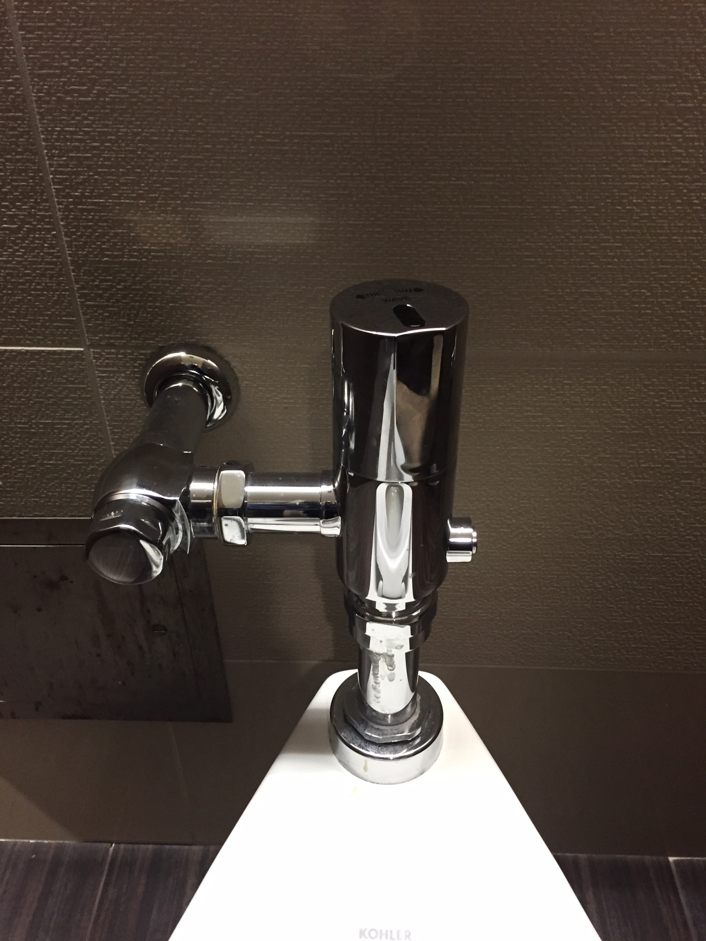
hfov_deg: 48.2
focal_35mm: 29
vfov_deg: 61.7
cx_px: 353
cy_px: 470
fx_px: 789
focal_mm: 4.15
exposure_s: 1/24
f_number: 2.2
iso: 250
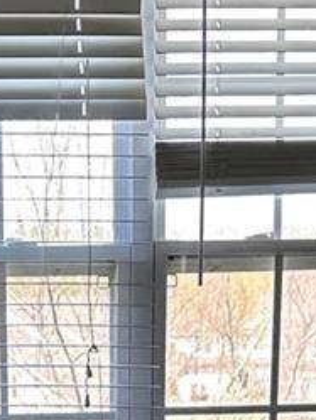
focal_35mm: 148
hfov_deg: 10.0
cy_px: 832
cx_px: 29
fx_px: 1800
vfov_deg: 11.9
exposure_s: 1/158
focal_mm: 6.86
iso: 100
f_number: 1.78
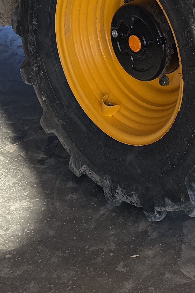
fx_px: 877
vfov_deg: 17.5
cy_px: -107
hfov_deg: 12.5
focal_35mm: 108
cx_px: 208
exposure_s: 1/750
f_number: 1.78
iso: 80
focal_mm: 6.76
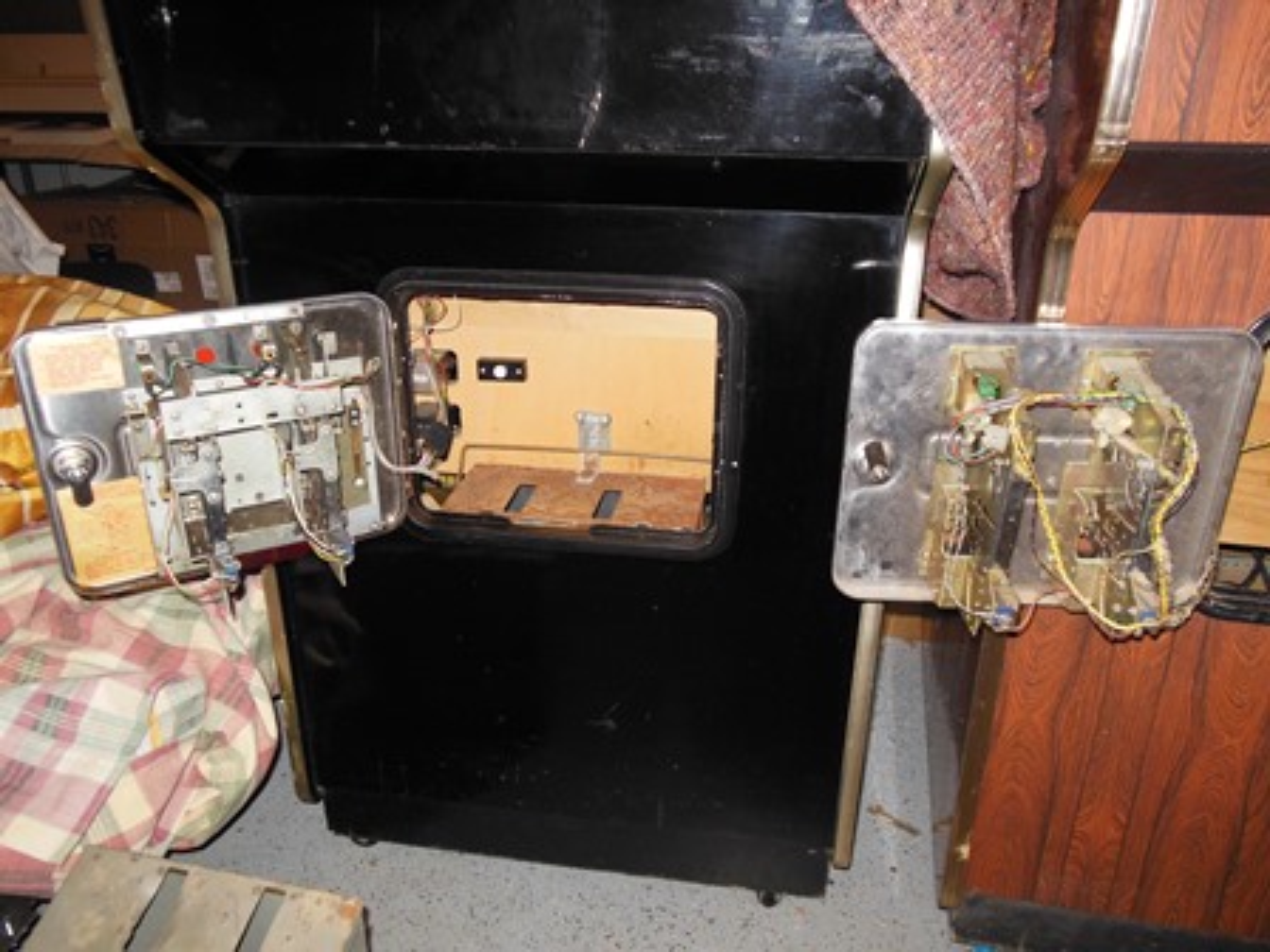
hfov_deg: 69.4
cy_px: 476
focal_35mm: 25
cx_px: 635
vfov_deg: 54.9
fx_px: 917
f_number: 3.2
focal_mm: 4.5
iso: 200
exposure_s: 1/25
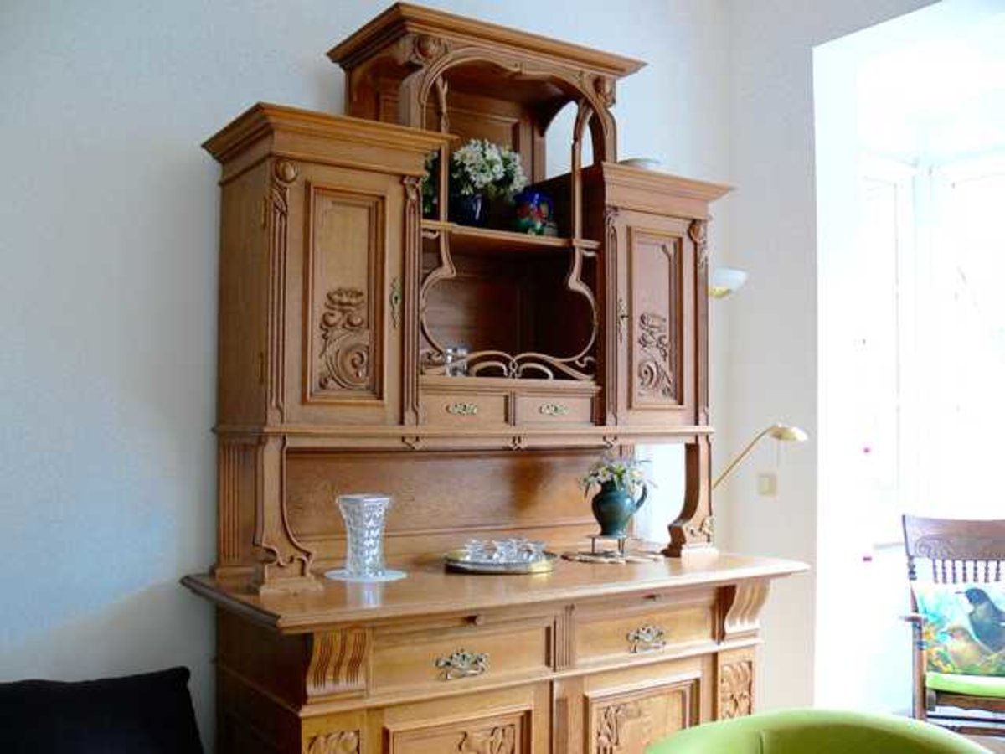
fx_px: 1016
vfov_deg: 40.7
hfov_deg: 52.6
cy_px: 377
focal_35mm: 35
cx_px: 502
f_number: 2.8
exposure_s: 1/30
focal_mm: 7.4
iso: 80
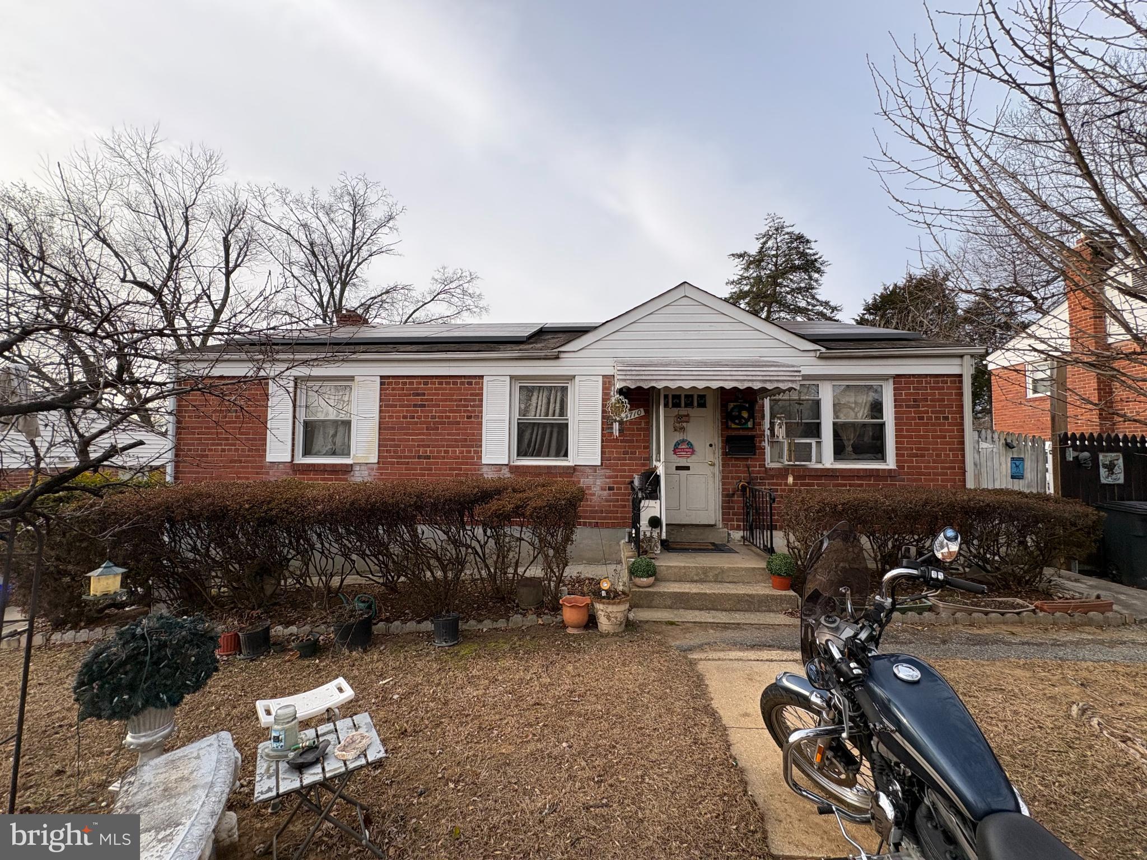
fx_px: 464
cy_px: 430
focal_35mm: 14
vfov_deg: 85.7
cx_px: 574
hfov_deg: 102.1
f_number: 2.2
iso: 50
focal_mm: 2.22
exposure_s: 1/495
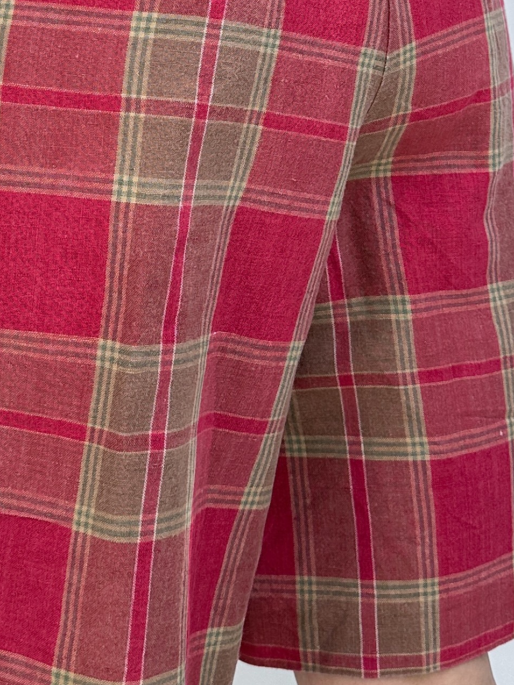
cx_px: 167
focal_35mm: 62
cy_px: 19
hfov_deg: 23.5
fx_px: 1228
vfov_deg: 29.4
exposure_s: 1/570
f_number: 1.78
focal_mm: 6.86
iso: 80
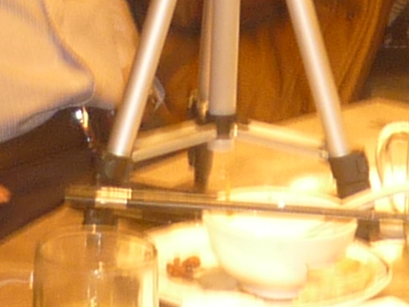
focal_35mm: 251
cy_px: -436
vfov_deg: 5.7
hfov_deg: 7.9
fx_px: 2966
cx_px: 235
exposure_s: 1/8
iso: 125
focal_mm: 5.5
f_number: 2.8
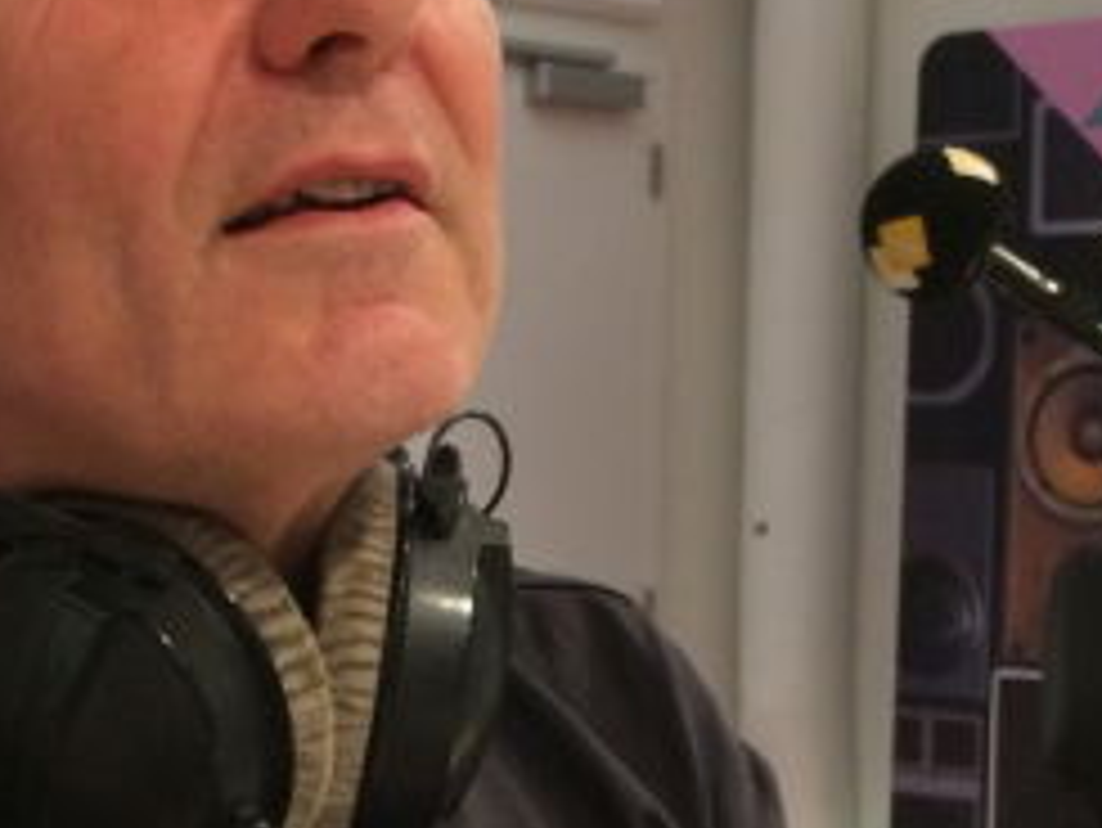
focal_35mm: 59
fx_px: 1879
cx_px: 450
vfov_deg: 24.5
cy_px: 196
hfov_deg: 32.6
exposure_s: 1/20
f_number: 2.2
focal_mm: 4.15
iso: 250
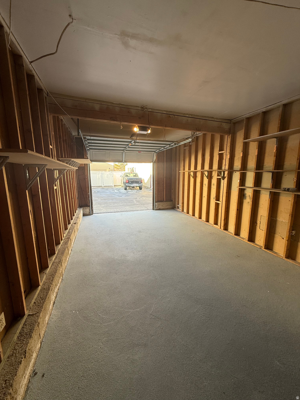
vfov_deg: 102.1
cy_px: 200
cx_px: 150
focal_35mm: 14
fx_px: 162
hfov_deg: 85.7
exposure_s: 1/120
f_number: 2.2
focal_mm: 2.22
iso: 80
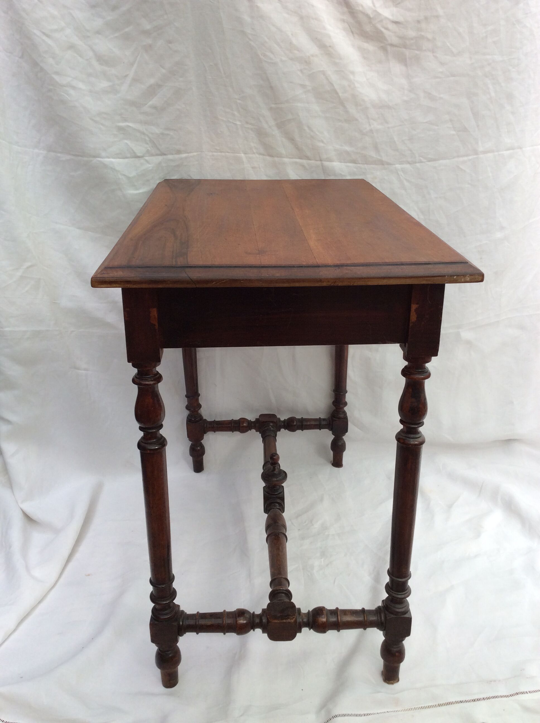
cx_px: 270
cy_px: 362
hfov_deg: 44.1
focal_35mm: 32
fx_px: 667
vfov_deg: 56.9
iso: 32
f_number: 2.4
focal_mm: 3.3
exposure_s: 1/108
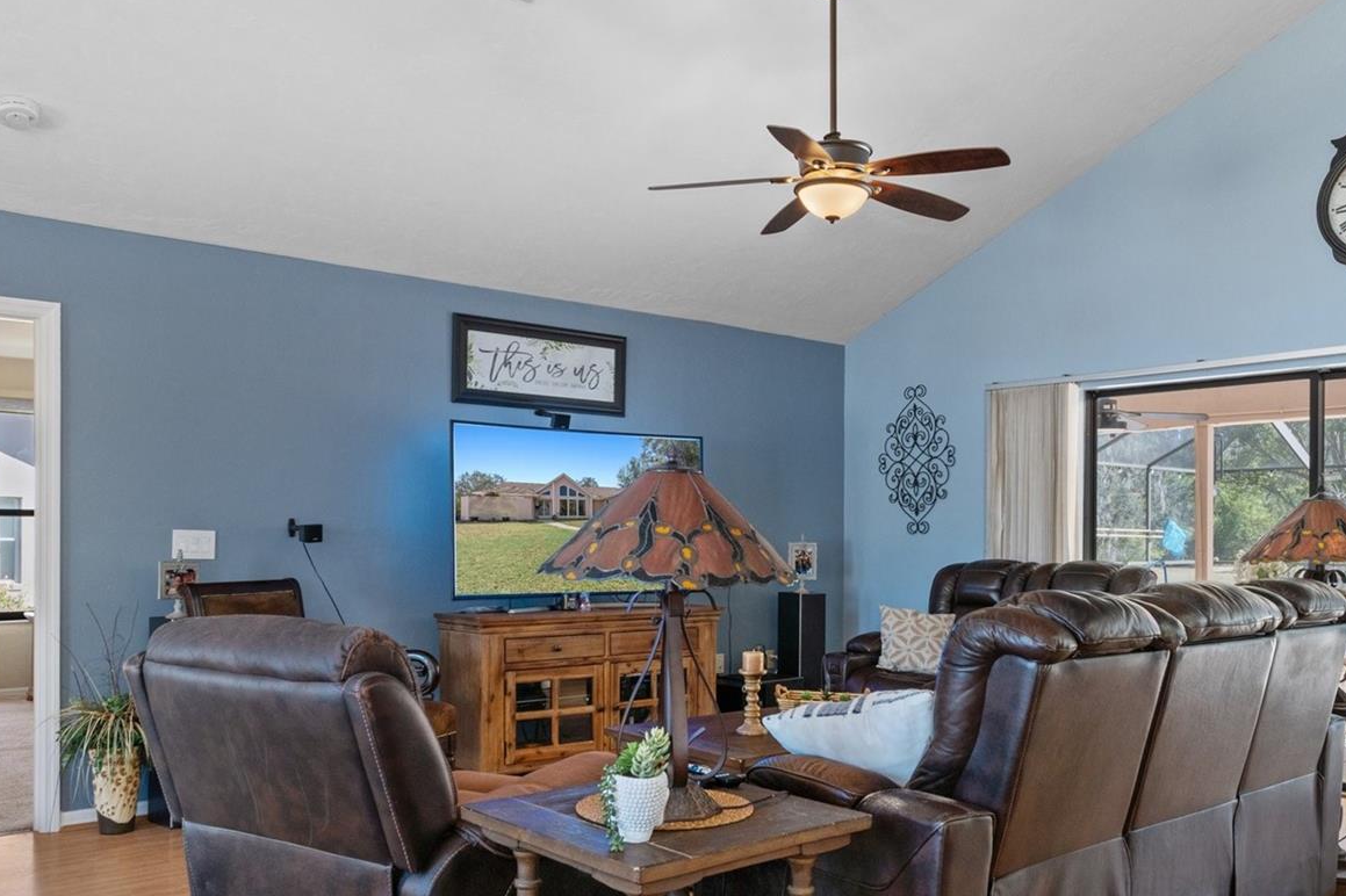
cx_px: 730
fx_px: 1084
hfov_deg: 63.6
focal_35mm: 29
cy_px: 530
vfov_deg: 44.7
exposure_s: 1/1.25
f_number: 8
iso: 320
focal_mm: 14
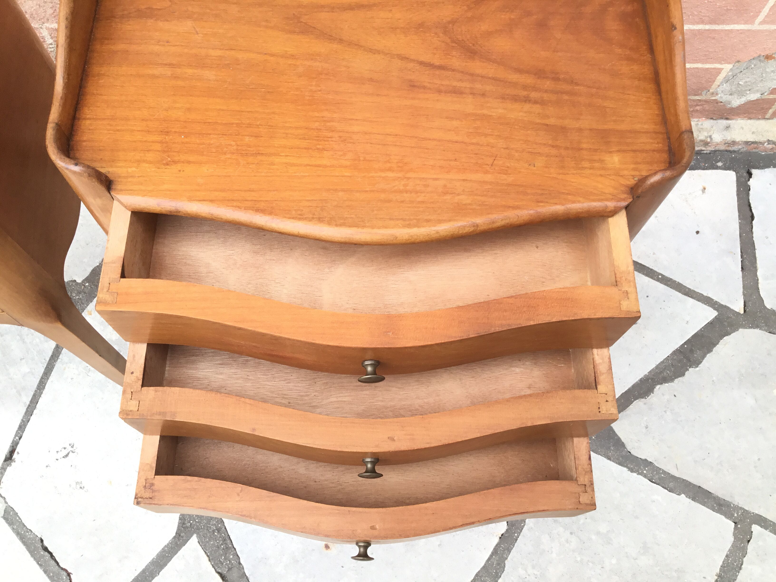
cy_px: 291
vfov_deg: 45.4
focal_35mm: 31
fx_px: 695
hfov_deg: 58.4
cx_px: 388
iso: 25
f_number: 2.4
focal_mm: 3.3
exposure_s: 1/100
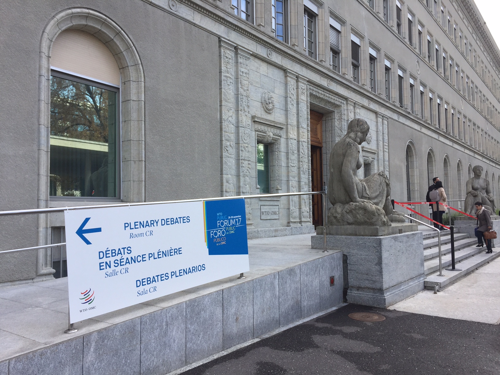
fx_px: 419
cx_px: 250
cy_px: 188
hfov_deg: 61.7
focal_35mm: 29
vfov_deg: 48.2
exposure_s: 1/501
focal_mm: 4.15
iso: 32
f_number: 2.2
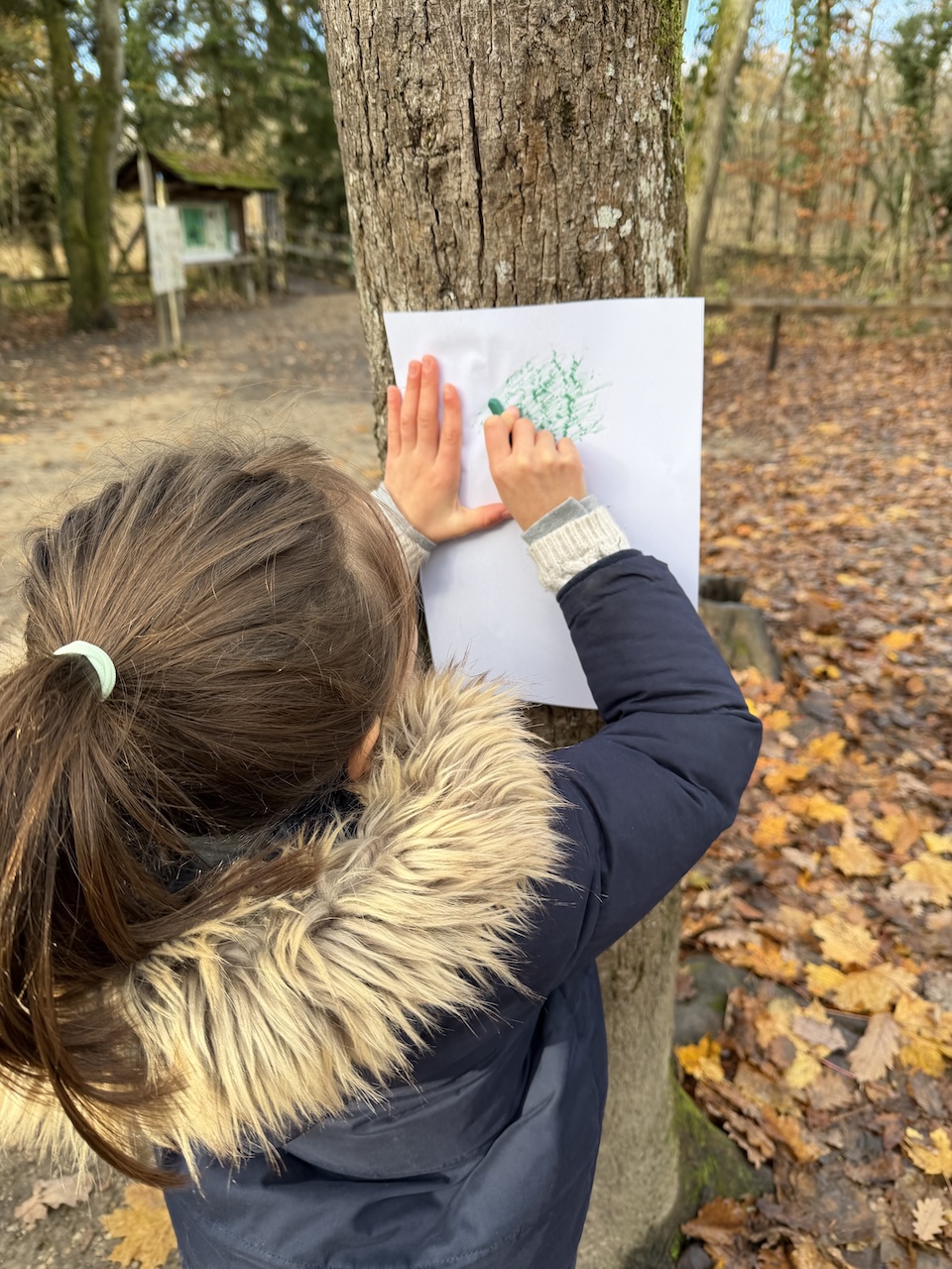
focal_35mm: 24
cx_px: 476
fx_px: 880
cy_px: 634
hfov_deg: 56.8
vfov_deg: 71.6
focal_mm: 6.76
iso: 80
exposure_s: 1/383
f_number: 1.78
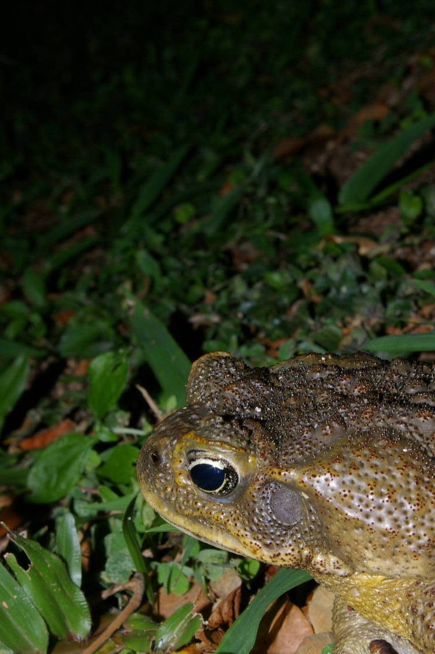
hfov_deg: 17.9
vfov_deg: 26.8
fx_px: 1374
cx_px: 307
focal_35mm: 76
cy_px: 339
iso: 400
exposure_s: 1/45
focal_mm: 35
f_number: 16
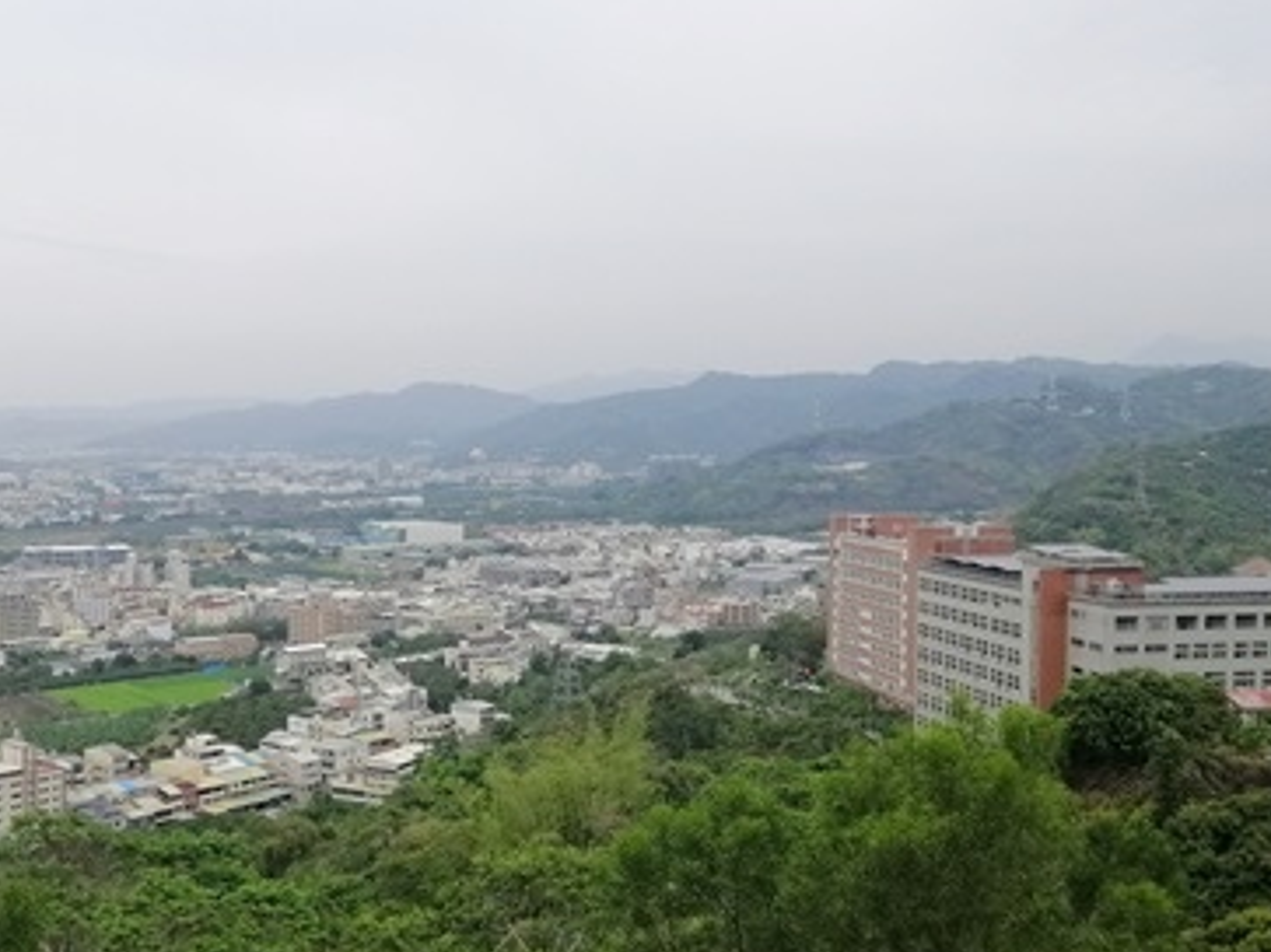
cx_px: 567
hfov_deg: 43.8
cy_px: 532
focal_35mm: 43
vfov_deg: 33.5
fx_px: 1578
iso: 50
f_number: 2.2
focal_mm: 3.81
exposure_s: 1/724
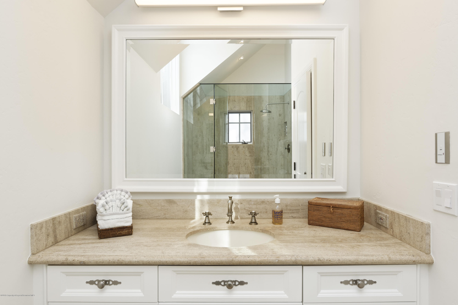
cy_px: 152
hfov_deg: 78.6
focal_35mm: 22
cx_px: 229
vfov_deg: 57.3
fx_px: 280
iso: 500
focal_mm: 22
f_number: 7.1
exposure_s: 1/40
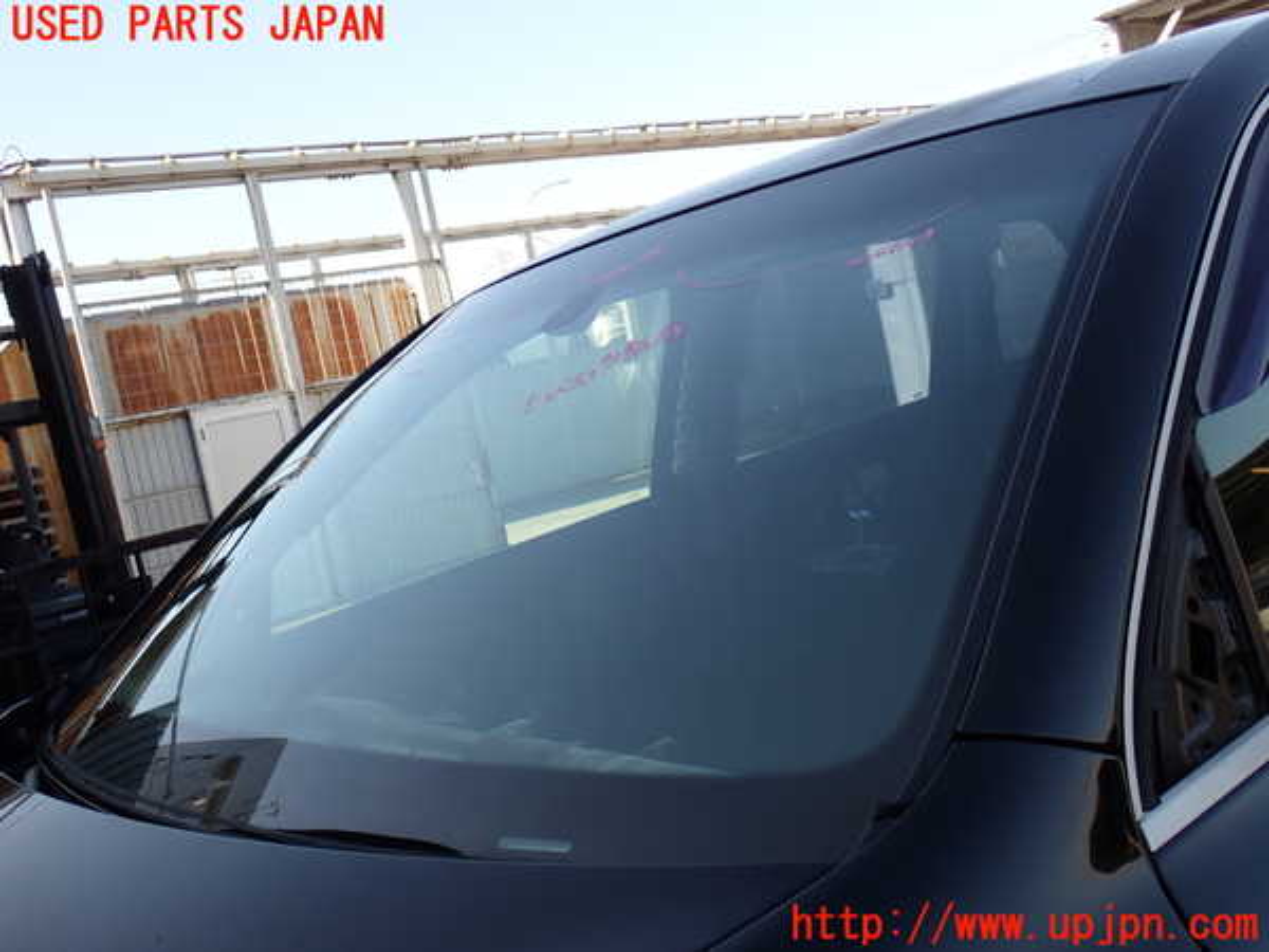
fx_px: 1393
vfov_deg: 37.7
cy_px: 476
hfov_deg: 49.0
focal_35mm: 38
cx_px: 634
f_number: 3.5
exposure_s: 1/250
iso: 100
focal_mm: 6.83
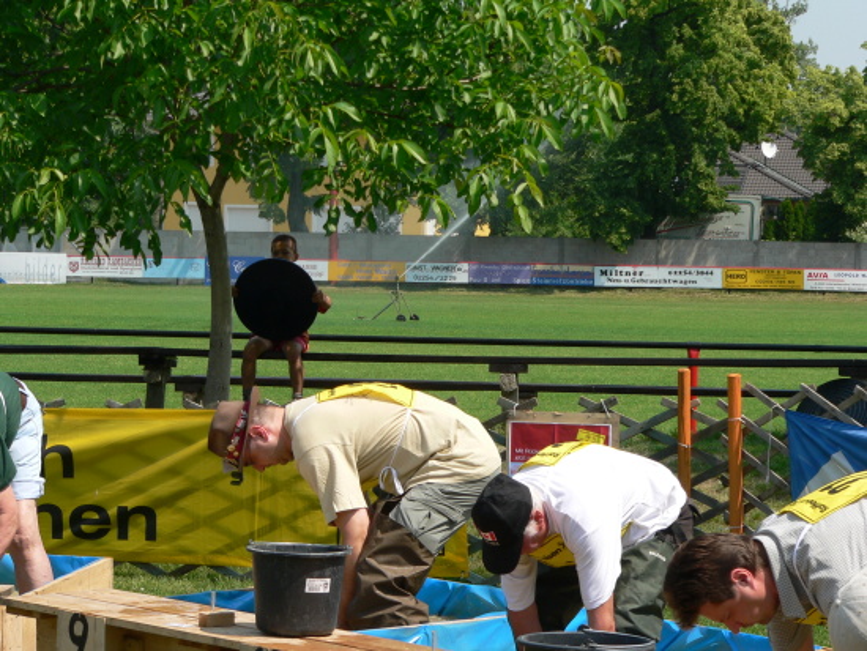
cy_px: 326
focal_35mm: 116
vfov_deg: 12.8
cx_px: 434
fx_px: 2907
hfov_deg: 17.0
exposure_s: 1/320
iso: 80
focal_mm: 19.4
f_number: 4
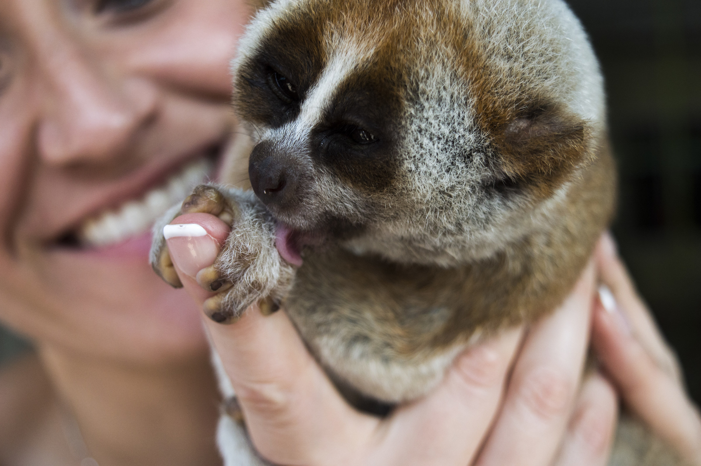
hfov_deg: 36.9
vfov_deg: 25.0
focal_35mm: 54
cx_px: 350
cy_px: 233
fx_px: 1050
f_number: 5.6
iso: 800
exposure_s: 1/320
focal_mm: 36
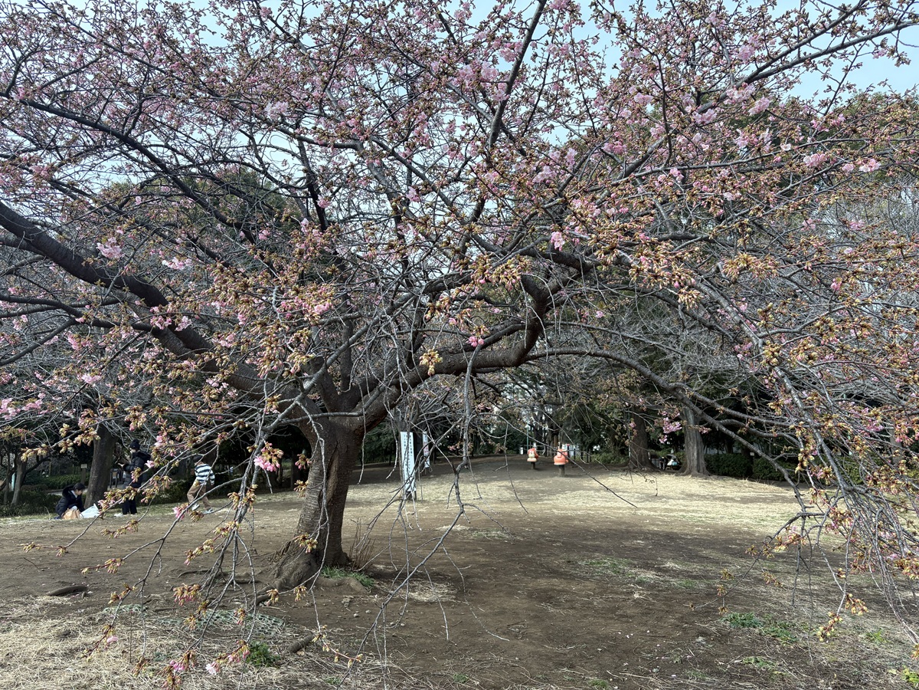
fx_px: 690
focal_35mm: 26
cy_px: 345
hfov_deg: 67.3
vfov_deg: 53.1
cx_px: 460
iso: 50
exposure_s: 1/1064
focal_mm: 5.96
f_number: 1.6
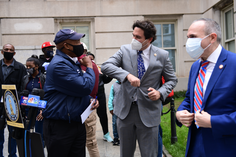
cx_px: 118
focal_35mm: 40
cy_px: 78
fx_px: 262
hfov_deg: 48.5
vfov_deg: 33.4
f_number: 3.5
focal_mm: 40
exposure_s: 1/800
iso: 500
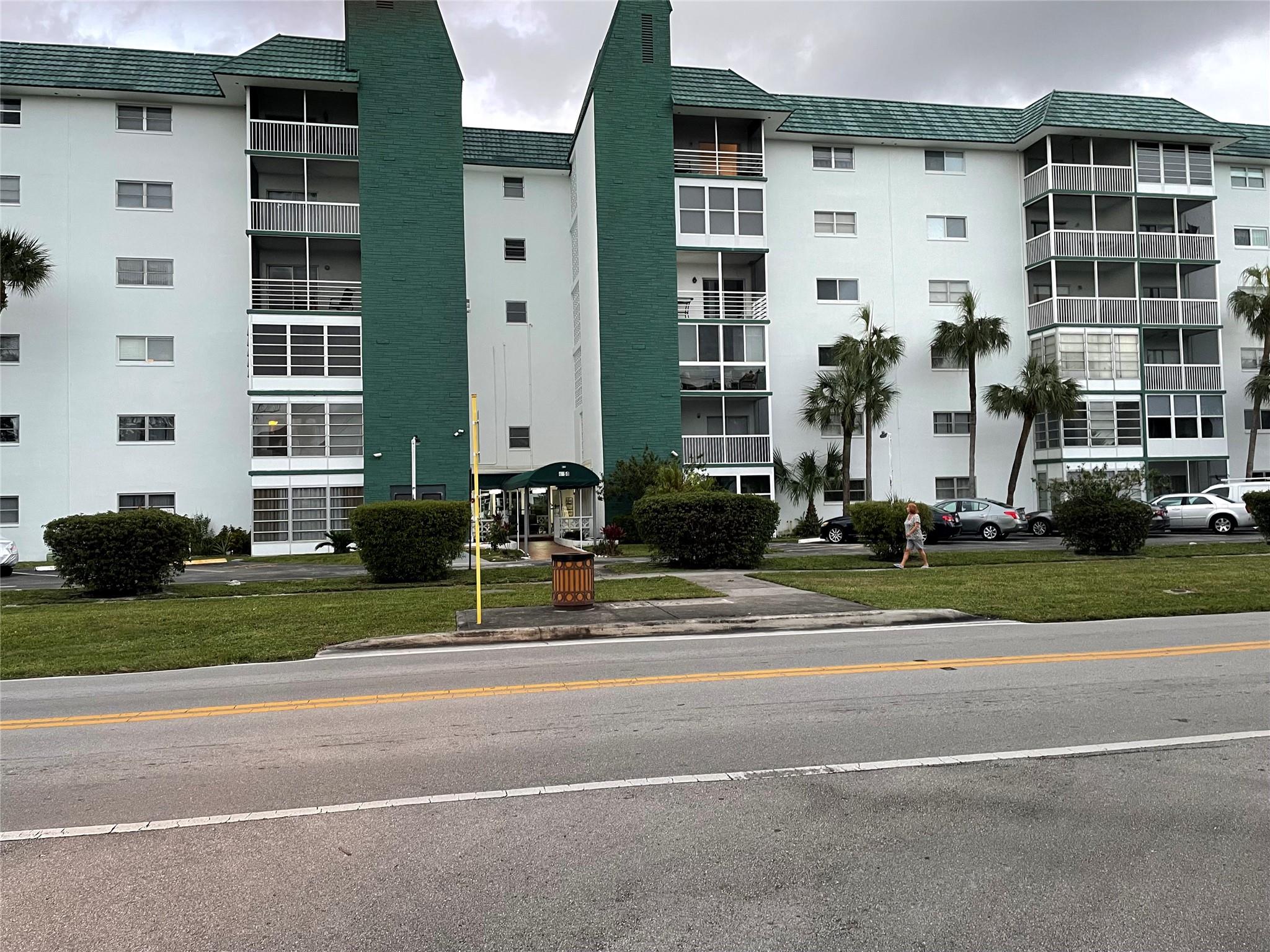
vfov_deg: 53.1
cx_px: 635
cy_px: 476
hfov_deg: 67.3
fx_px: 954
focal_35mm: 26
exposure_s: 1/60
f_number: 1.6
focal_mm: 4.2
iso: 125
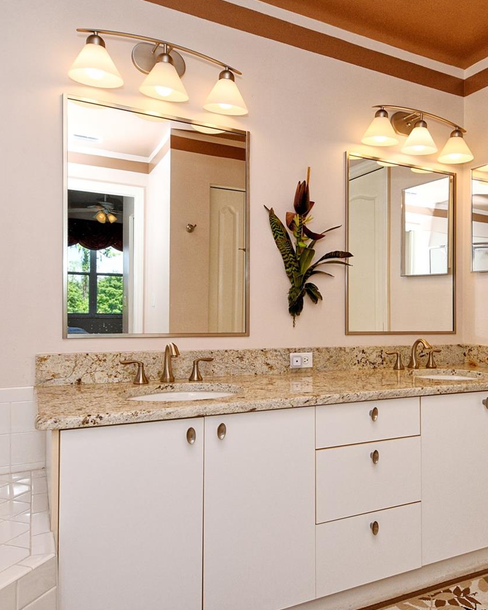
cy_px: 305
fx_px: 469
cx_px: 299
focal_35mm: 26
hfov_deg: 54.4
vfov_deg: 66.0
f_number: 11
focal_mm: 12
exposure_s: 1/250
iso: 640
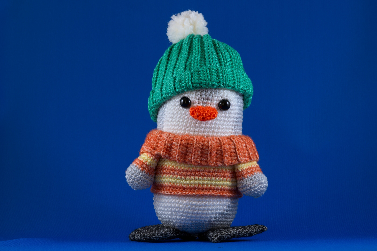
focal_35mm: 247
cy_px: 126
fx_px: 2585
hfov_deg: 8.3
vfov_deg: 5.6
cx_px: 188
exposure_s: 1/2.5
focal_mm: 165
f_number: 16
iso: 100
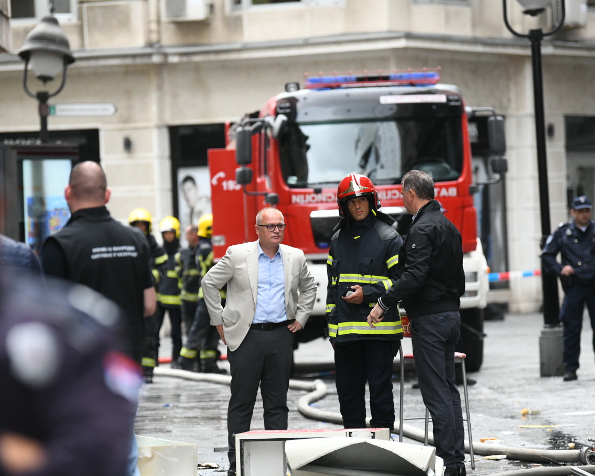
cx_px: 288
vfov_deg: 7.7
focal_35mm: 201
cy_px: 279
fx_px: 3540
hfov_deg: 9.6
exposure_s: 1/4000
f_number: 2.8
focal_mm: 150
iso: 2500
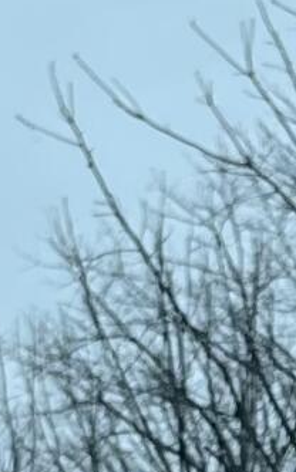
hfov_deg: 5.3
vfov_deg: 8.2
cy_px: 705
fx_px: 3208
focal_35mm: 249
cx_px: 381
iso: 50
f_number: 1.6
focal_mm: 5.1
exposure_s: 1/1458
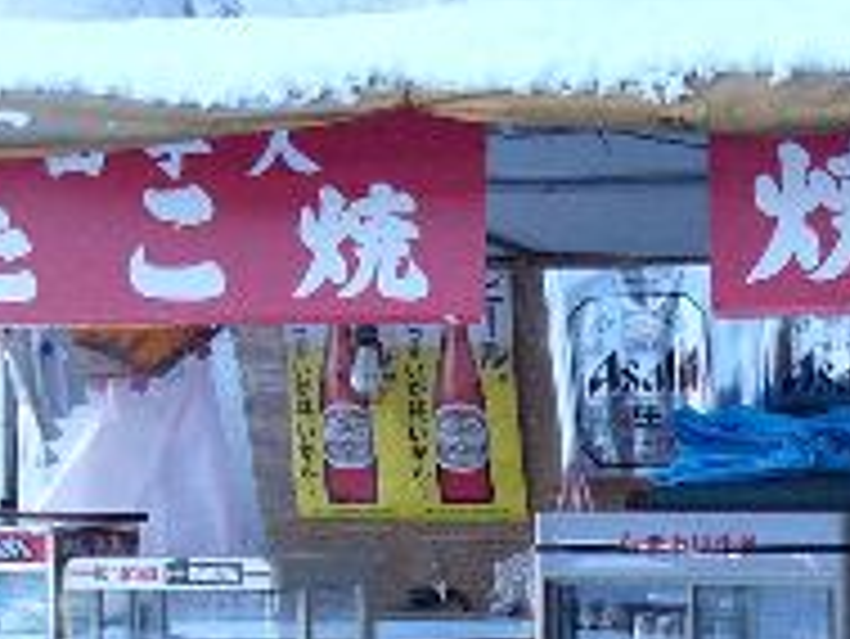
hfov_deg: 11.2
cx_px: 540
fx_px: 4324
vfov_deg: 8.4
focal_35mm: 176
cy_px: 612
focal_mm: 8.7
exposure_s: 1/160
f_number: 4
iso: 100
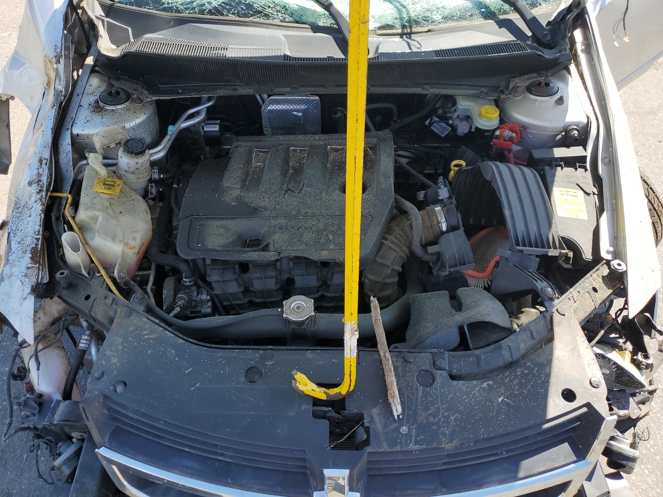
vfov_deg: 53.1
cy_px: 248
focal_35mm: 26
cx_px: 332
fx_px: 498
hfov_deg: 67.3
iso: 50
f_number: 1.5
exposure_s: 1/1000
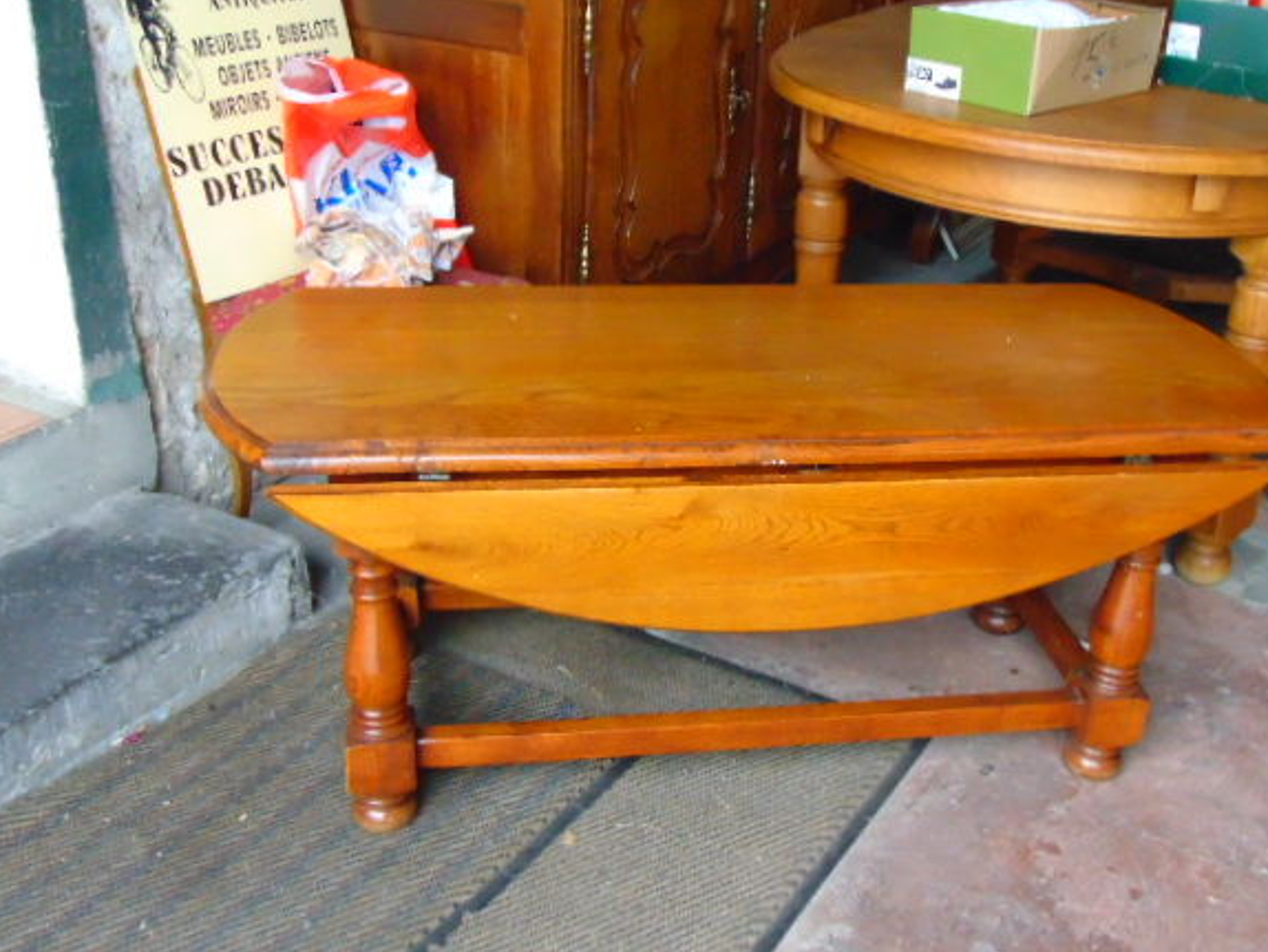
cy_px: 493
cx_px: 700
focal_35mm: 39
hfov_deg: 47.8
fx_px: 1429
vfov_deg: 36.8
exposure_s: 1/30
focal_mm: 6.3
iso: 640
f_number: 8.3
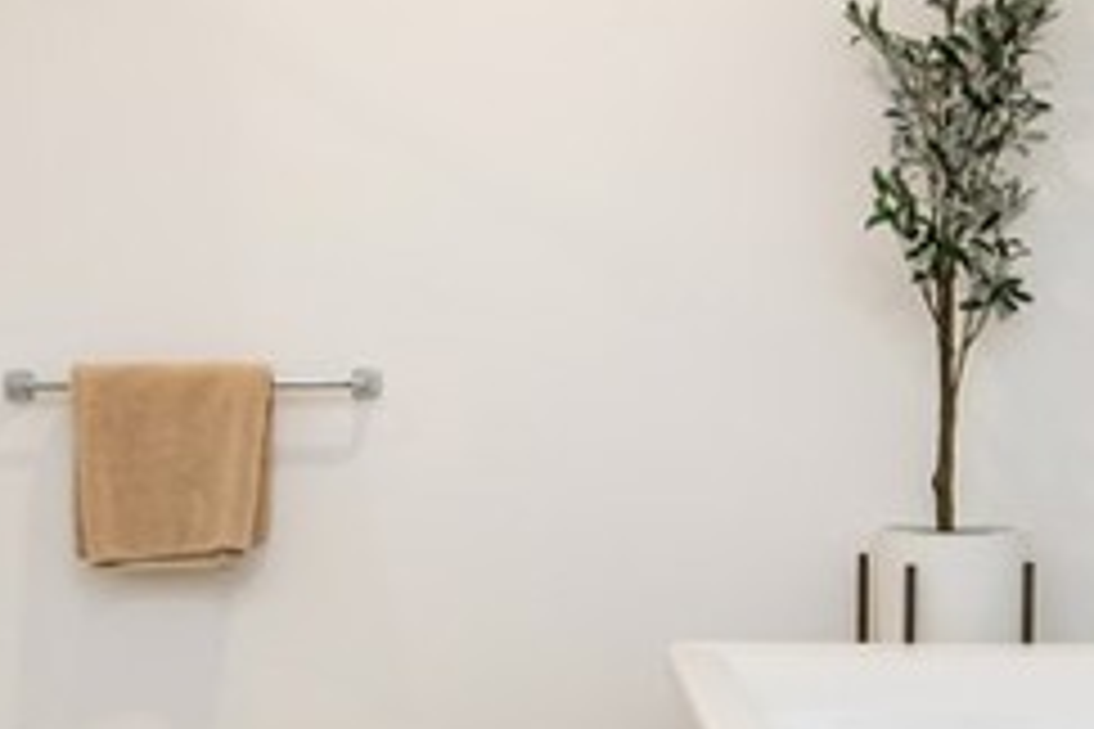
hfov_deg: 33.9
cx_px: 531
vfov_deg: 23.0
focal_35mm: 59
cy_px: 407
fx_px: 1793
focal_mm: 14
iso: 400
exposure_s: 1/60
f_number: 4
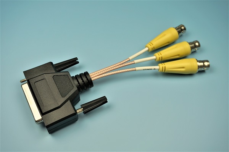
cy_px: 76
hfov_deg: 46.5
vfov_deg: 31.8
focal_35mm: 42
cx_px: 114
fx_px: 267
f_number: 6.3
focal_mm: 28
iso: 100
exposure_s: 1/80
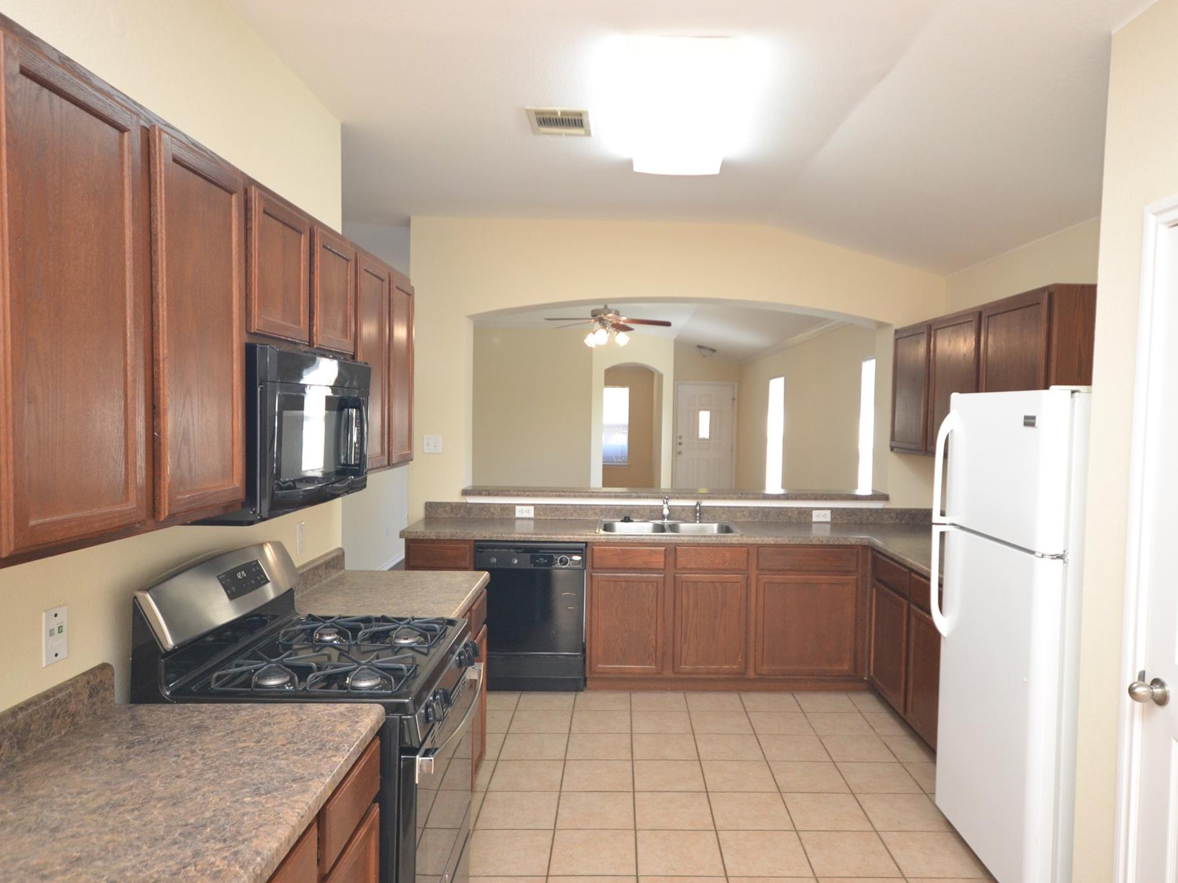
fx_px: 783
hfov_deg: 73.8
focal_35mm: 23
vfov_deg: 58.9
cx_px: 636
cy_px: 438
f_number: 4.8
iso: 900
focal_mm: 14
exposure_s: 1/60
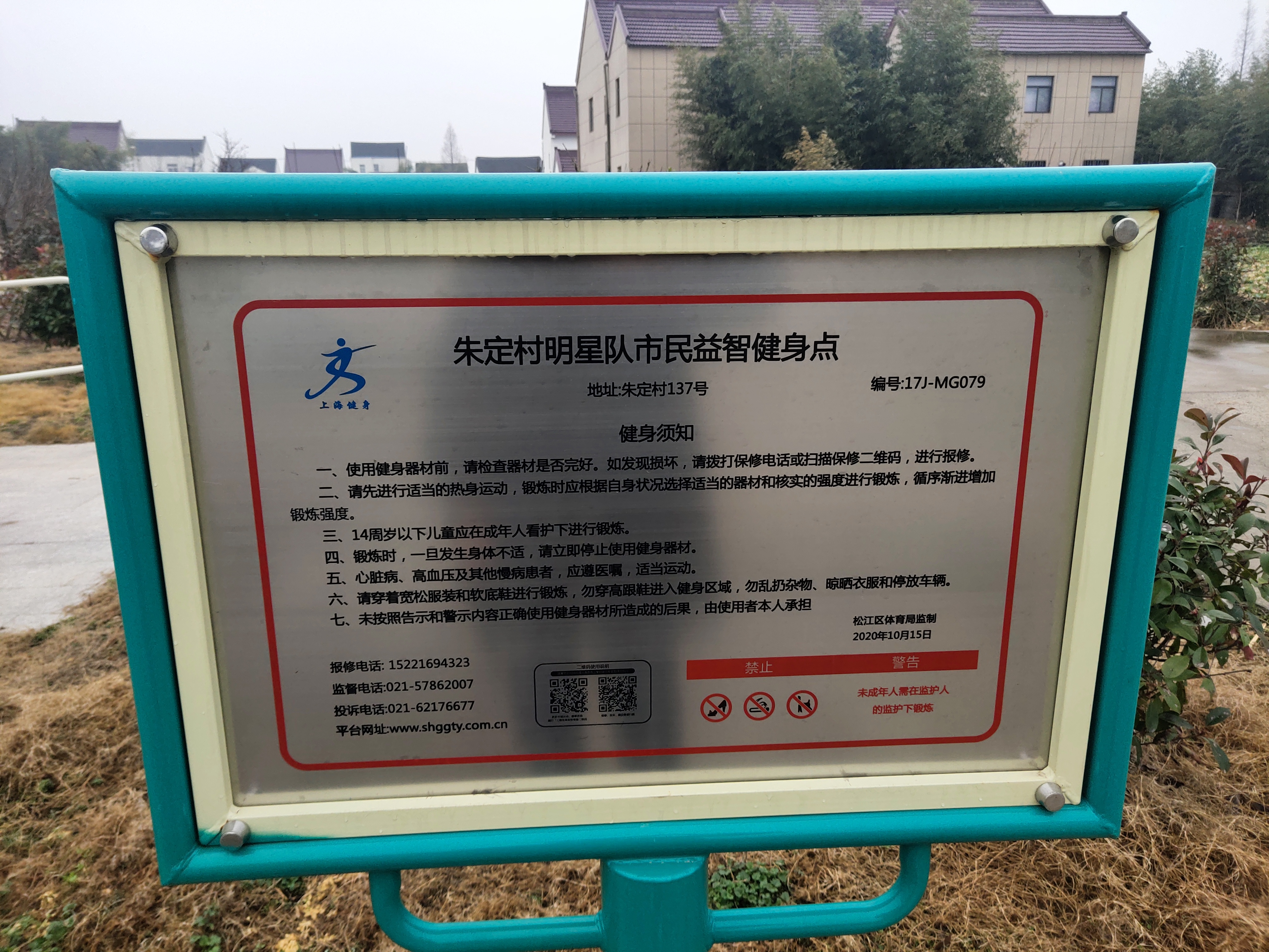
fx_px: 1100
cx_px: 634
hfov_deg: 60.0
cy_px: 476
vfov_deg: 46.8
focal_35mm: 30
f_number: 1.79
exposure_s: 1/172
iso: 50
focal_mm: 4.35
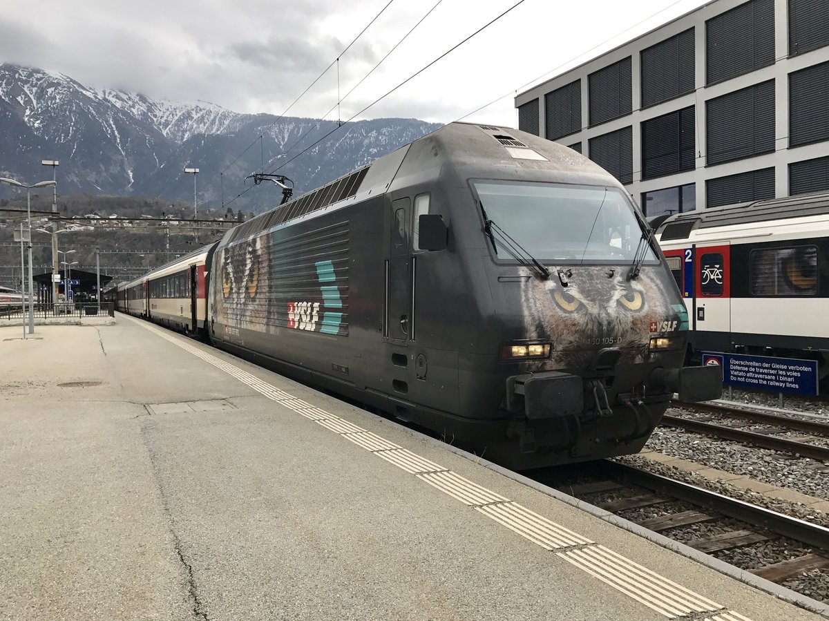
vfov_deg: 49.7
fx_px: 670
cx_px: 414
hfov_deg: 63.5
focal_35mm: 28
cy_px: 310
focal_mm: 3.99
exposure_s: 1/2227
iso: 20
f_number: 1.8
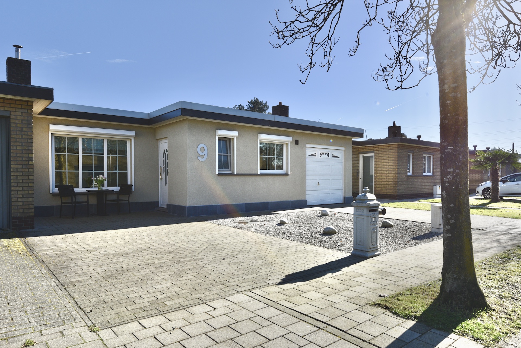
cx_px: 260
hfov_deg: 78.6
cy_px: 174
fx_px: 319
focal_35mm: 22
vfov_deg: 57.3
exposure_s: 1/200
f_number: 14
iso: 200
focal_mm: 22
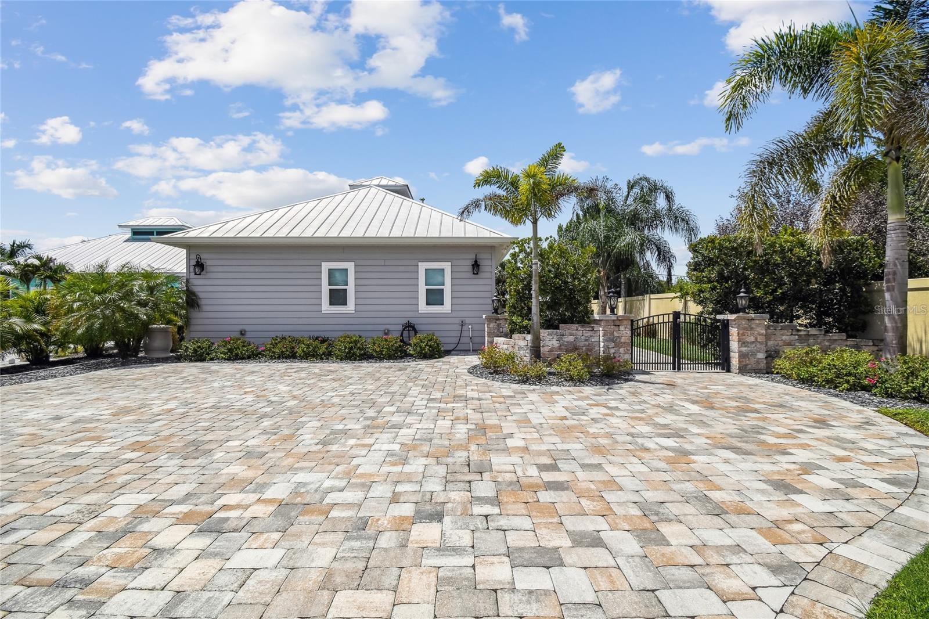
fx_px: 387
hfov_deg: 100.4
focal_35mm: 15
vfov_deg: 77.3
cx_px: 464
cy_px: 310
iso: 100
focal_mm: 10
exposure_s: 1/1600
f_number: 7.1
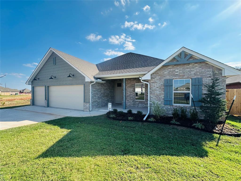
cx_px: 120
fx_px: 97
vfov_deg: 85.6
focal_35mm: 14
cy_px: 90
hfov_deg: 102.1
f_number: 2.2
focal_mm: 2.22
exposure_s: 1/940
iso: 40
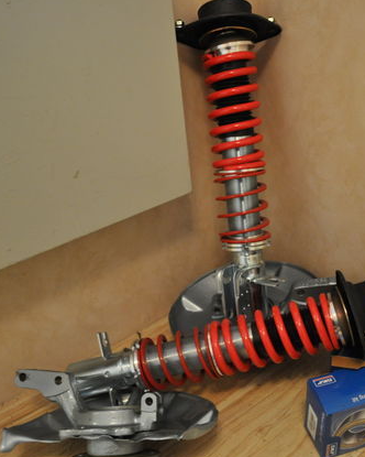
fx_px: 527
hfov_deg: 37.9
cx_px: 240
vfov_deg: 46.8
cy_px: 230
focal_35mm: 39
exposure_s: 1/13
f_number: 3.5
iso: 1600
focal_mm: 18
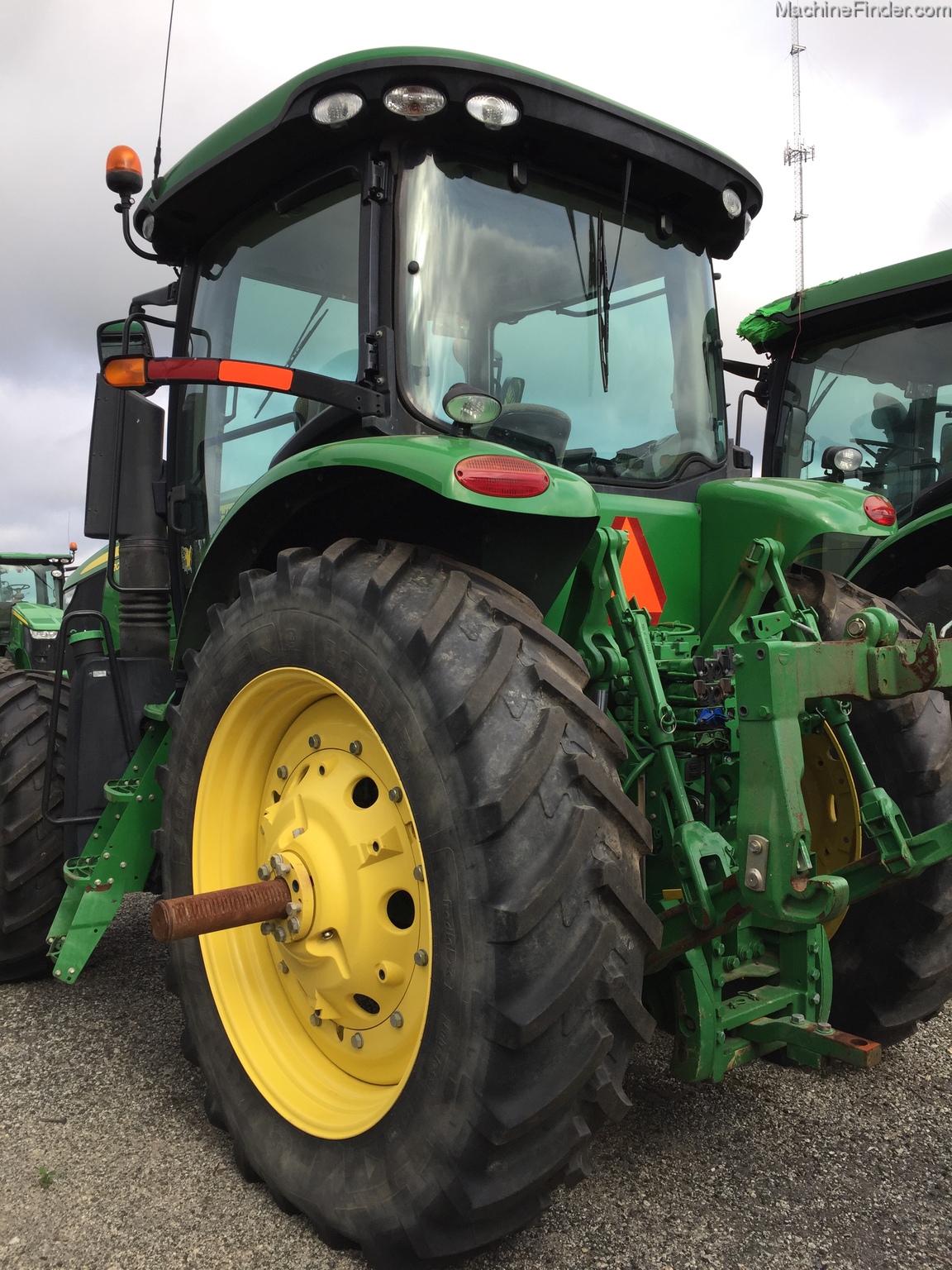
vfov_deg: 61.7
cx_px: 476
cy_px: 635
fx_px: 1063
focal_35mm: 29
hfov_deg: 48.2
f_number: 2.2
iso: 32
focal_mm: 4.15
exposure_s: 1/775
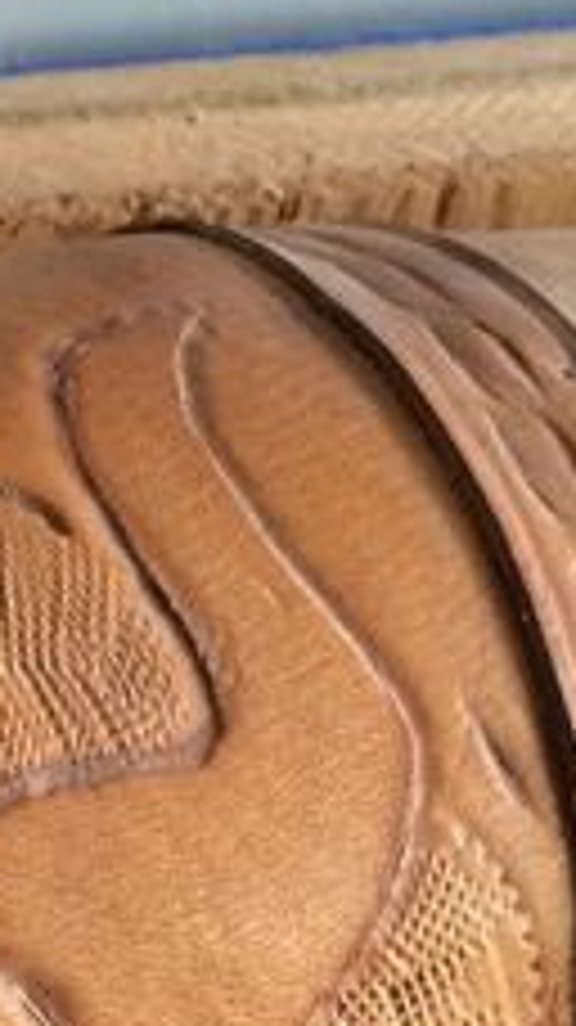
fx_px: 3508
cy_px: 808
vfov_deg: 16.5
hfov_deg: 8.6
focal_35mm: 129
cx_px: -765
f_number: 2.2
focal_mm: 4.12
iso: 100
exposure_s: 1/30
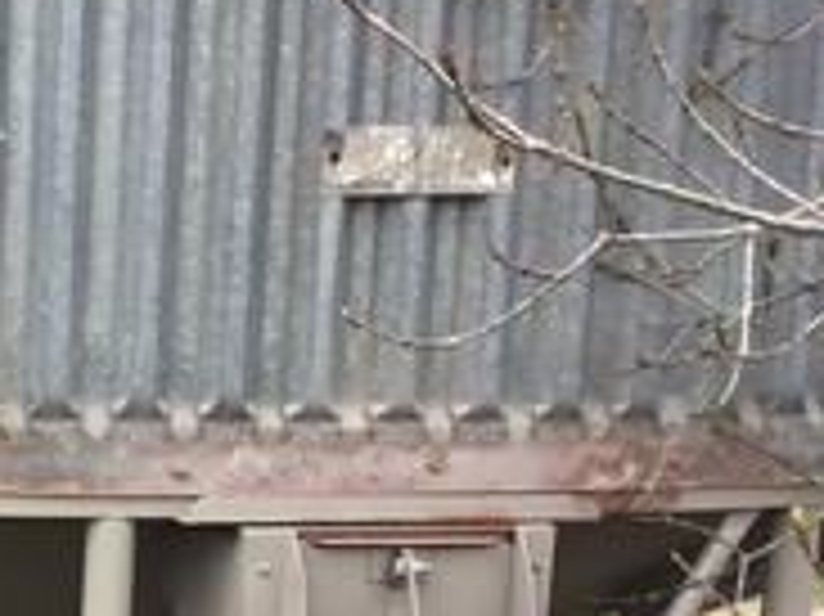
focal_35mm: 112
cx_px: -297
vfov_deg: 12.9
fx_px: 2664
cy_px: 690
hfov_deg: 16.5
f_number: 2.4
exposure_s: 1/218
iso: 25
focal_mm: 3.3
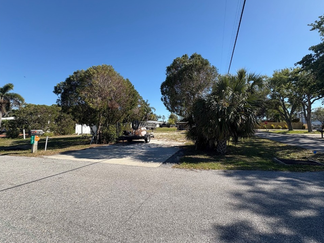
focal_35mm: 15
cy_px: 117
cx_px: 170
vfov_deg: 81.7
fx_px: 140
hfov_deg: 98.1
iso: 40
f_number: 2.2
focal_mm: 2.22
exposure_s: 1/1020
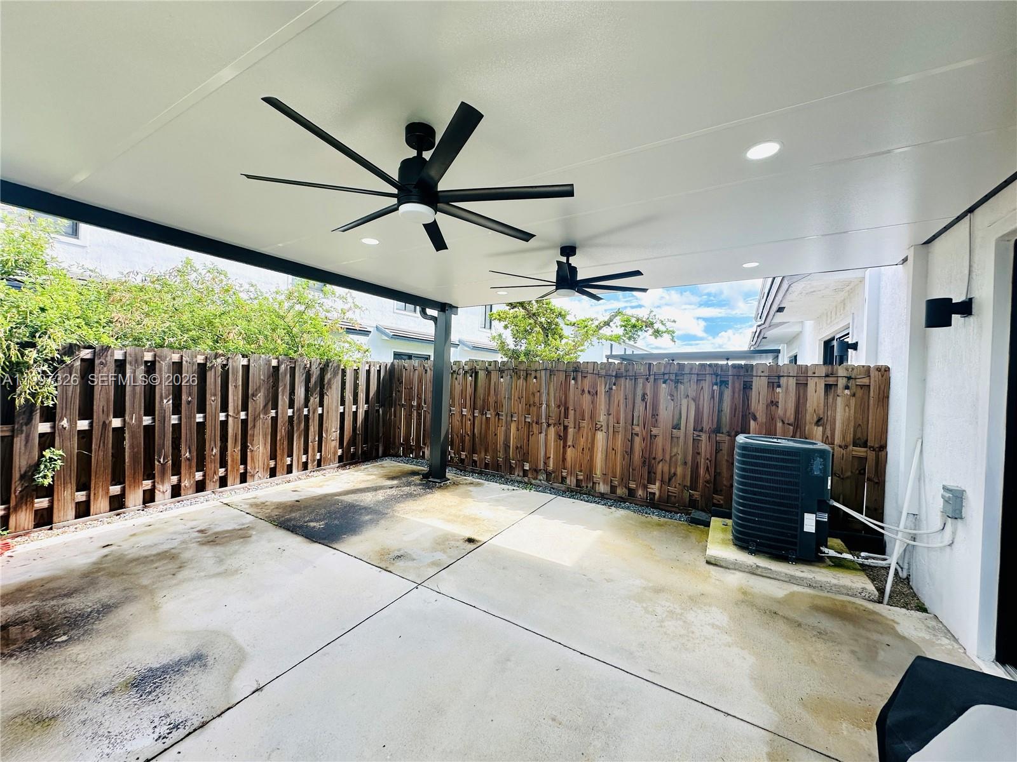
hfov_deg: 102.1
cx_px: 508
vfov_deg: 85.7
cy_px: 381
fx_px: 411
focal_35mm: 14
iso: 40
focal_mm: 2.22
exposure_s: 1/609
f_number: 2.2
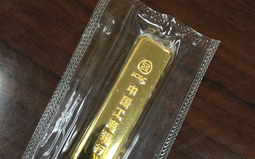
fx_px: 313
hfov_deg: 44.3
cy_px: 120
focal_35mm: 45
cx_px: 115
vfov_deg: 28.2
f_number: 2.2
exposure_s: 1/33
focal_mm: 4.15
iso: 64
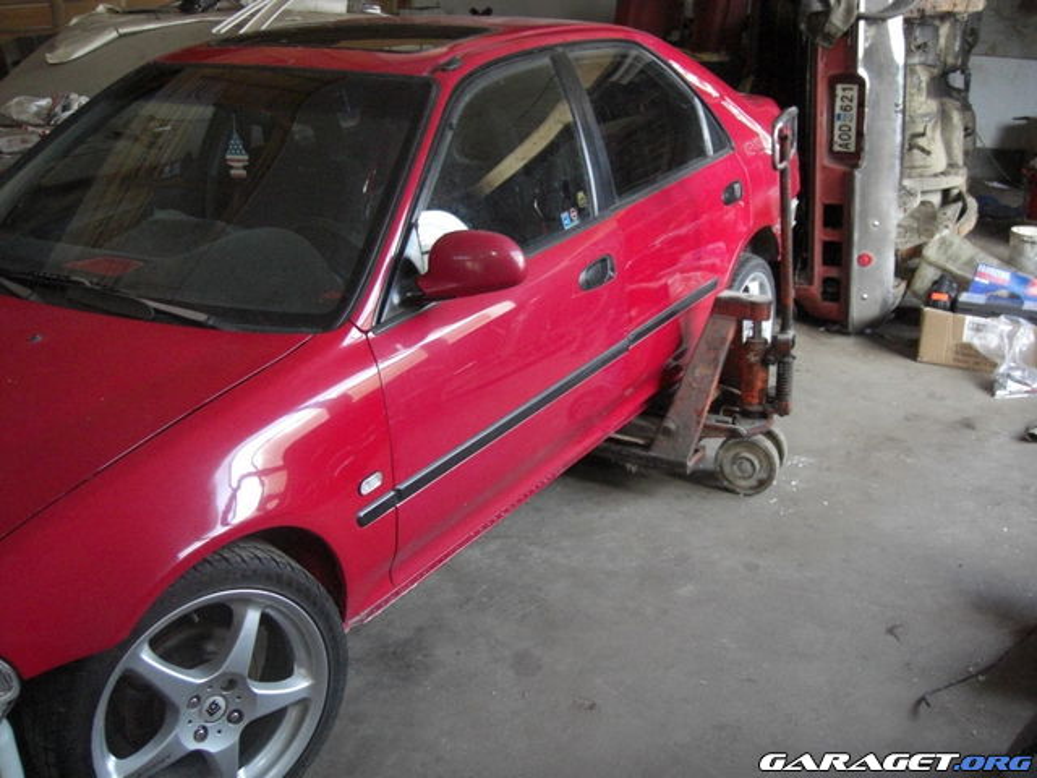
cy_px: 389
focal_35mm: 38
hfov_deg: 49.0
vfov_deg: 37.7
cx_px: 518
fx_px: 1138
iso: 800
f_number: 2.8
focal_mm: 7.9
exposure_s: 1/80
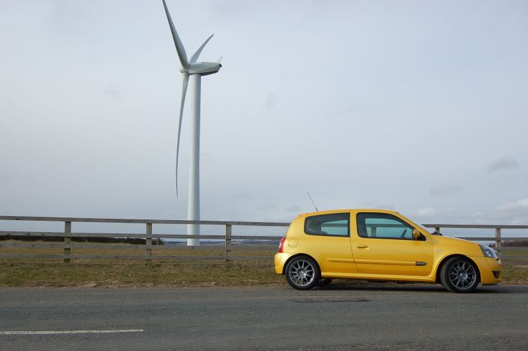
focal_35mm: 36
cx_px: 264
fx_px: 527
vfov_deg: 36.8
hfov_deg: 53.2
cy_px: 176
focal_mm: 24
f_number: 9
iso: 200
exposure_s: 1/320
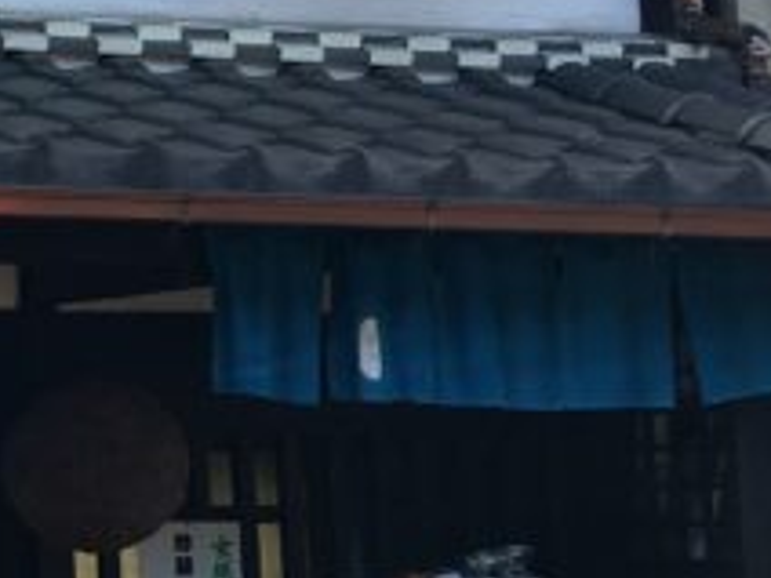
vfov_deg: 10.6
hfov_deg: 12.2
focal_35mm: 140
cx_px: -858
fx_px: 3118
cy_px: 178
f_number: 2.2
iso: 25
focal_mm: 4.15
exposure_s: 1/221
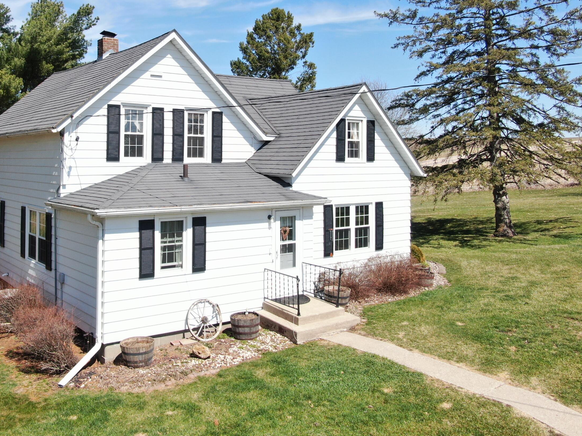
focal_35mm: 33
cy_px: 143
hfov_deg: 54.5
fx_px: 555
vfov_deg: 42.3
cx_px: 206
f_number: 2.8
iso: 100
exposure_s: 1/800
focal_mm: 4.39
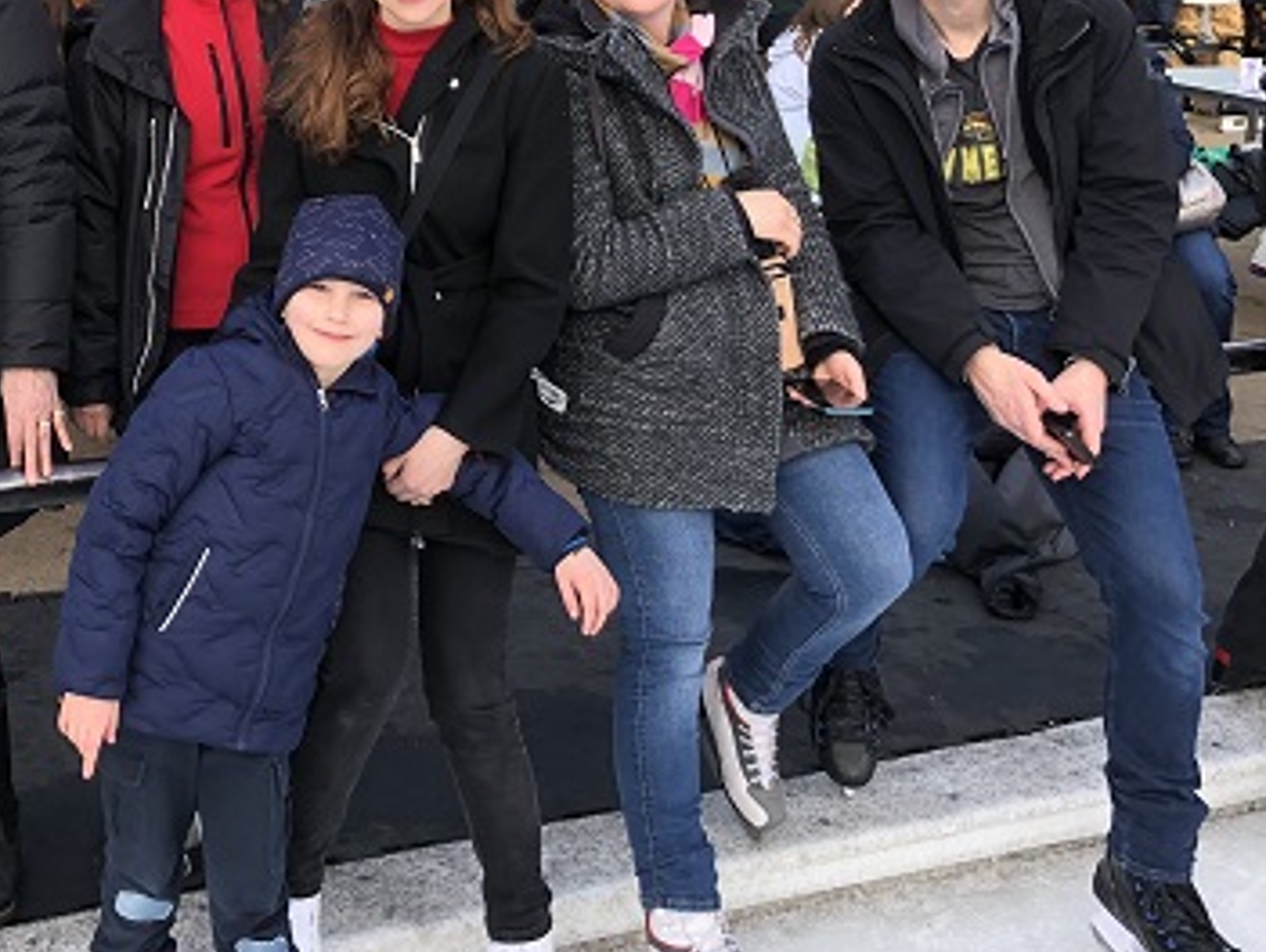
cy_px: 148
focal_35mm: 51
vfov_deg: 27.8
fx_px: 1867
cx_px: 256
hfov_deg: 36.2
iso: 25
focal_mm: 3.99
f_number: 1.8
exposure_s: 1/120
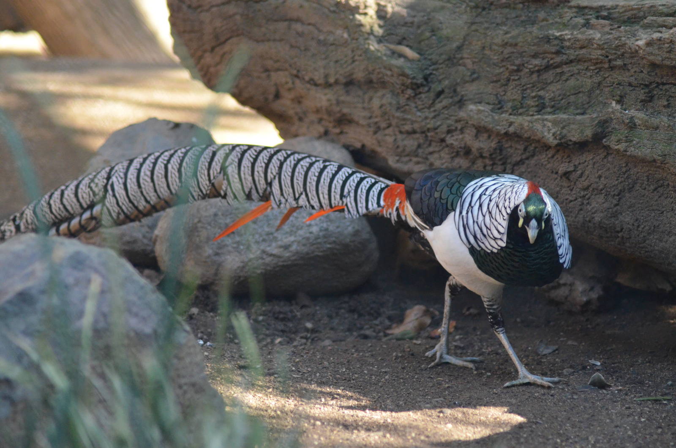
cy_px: 224
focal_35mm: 202
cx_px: 338
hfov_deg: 10.2
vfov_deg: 6.8
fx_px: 3795
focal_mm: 135
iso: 3200
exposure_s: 1/400
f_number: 4.2
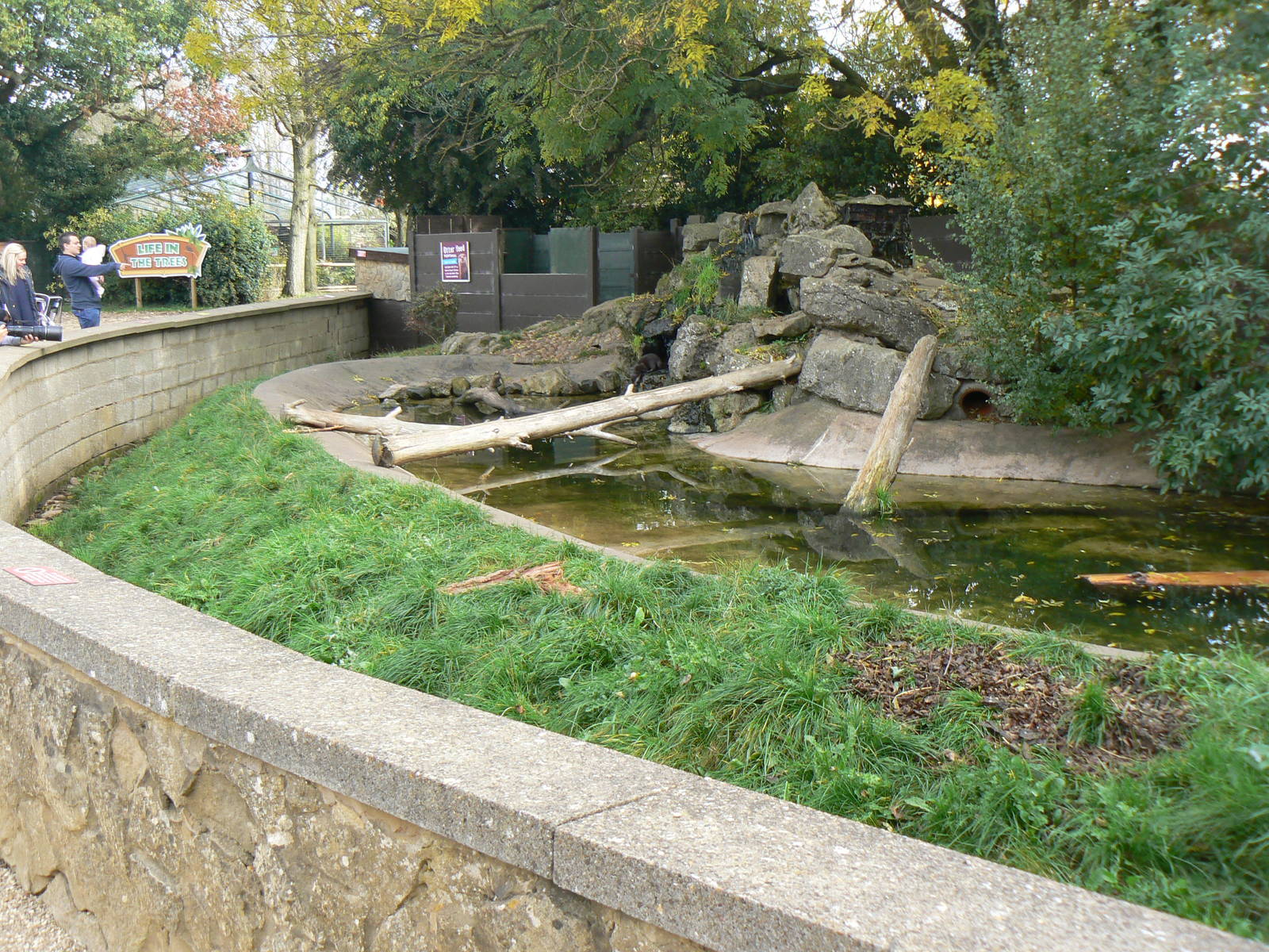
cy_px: 476
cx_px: 634
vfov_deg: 39.7
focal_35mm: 36
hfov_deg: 51.4
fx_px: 1320
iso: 80
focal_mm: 6
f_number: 4
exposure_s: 1/125
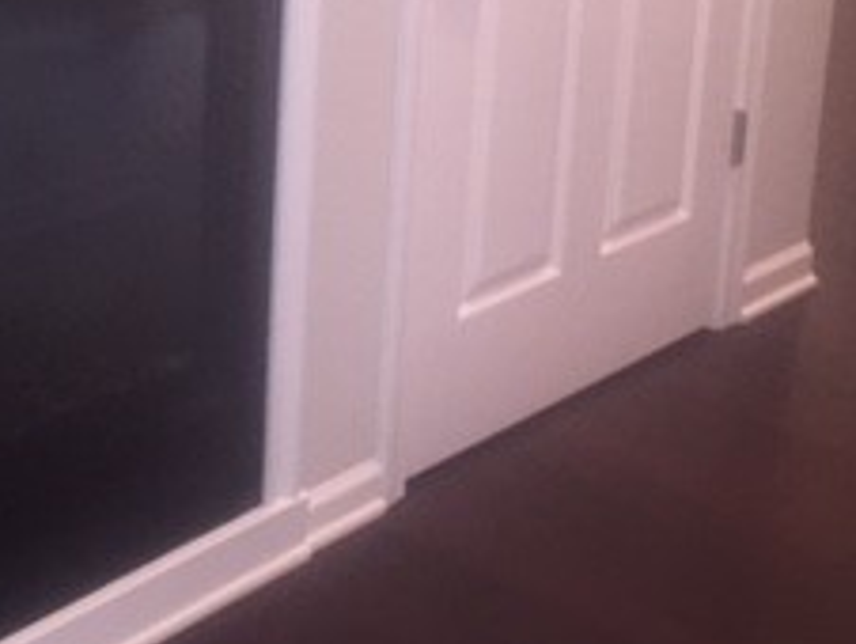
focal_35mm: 82
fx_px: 2030
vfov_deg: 17.3
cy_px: -87
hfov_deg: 23.3
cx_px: 106
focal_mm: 4.15
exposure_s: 1/16
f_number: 2.2
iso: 160
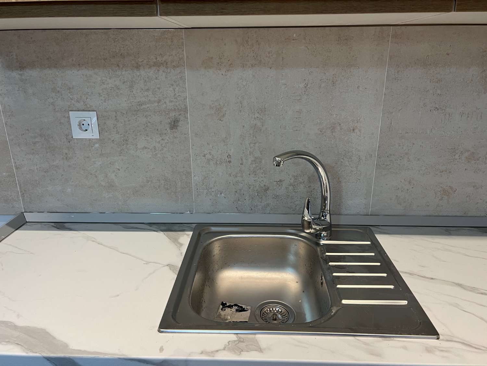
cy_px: 183
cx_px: 244
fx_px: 366
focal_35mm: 26
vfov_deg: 53.1
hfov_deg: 67.3
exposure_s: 1/98
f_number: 1.5
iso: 125
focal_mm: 5.7
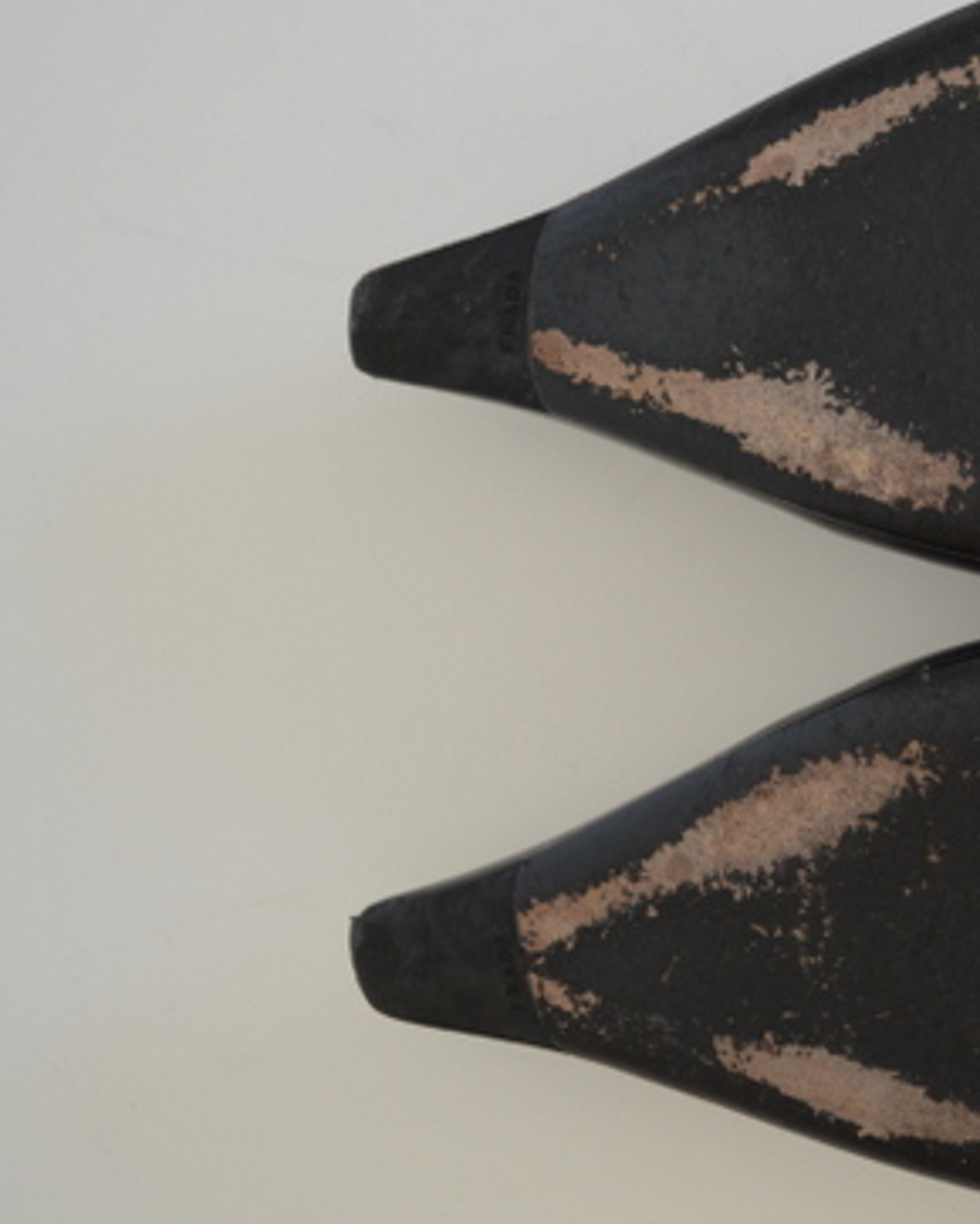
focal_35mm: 79
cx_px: 1142
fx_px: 2858
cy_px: 646
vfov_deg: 24.2
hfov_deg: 18.5
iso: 400
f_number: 4.5
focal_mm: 29
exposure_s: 1/60
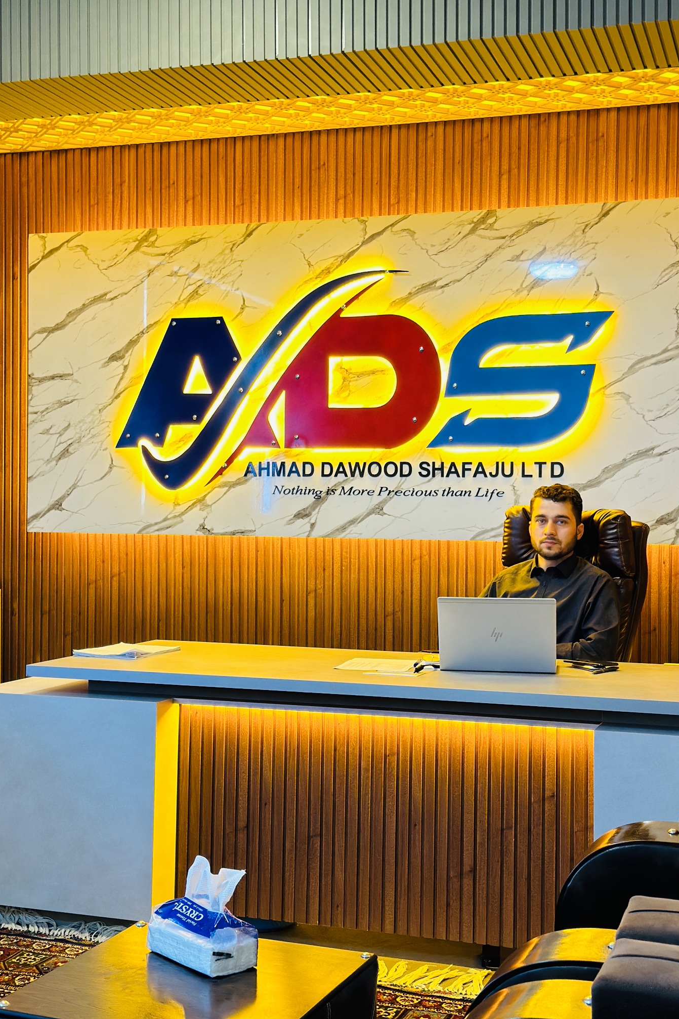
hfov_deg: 27.0
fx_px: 1414
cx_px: 355
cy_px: 509
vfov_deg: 39.6
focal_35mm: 50
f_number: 1.78
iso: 125
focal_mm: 6.86
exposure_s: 1/50
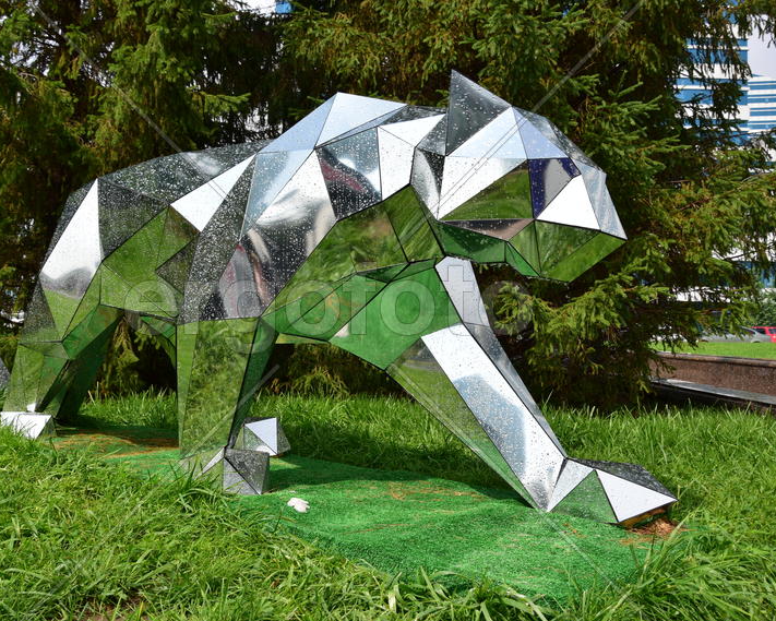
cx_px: 335
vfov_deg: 47.1
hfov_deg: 57.0
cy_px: 308
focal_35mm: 31
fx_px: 712
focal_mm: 18
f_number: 9
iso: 100
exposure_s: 1/250
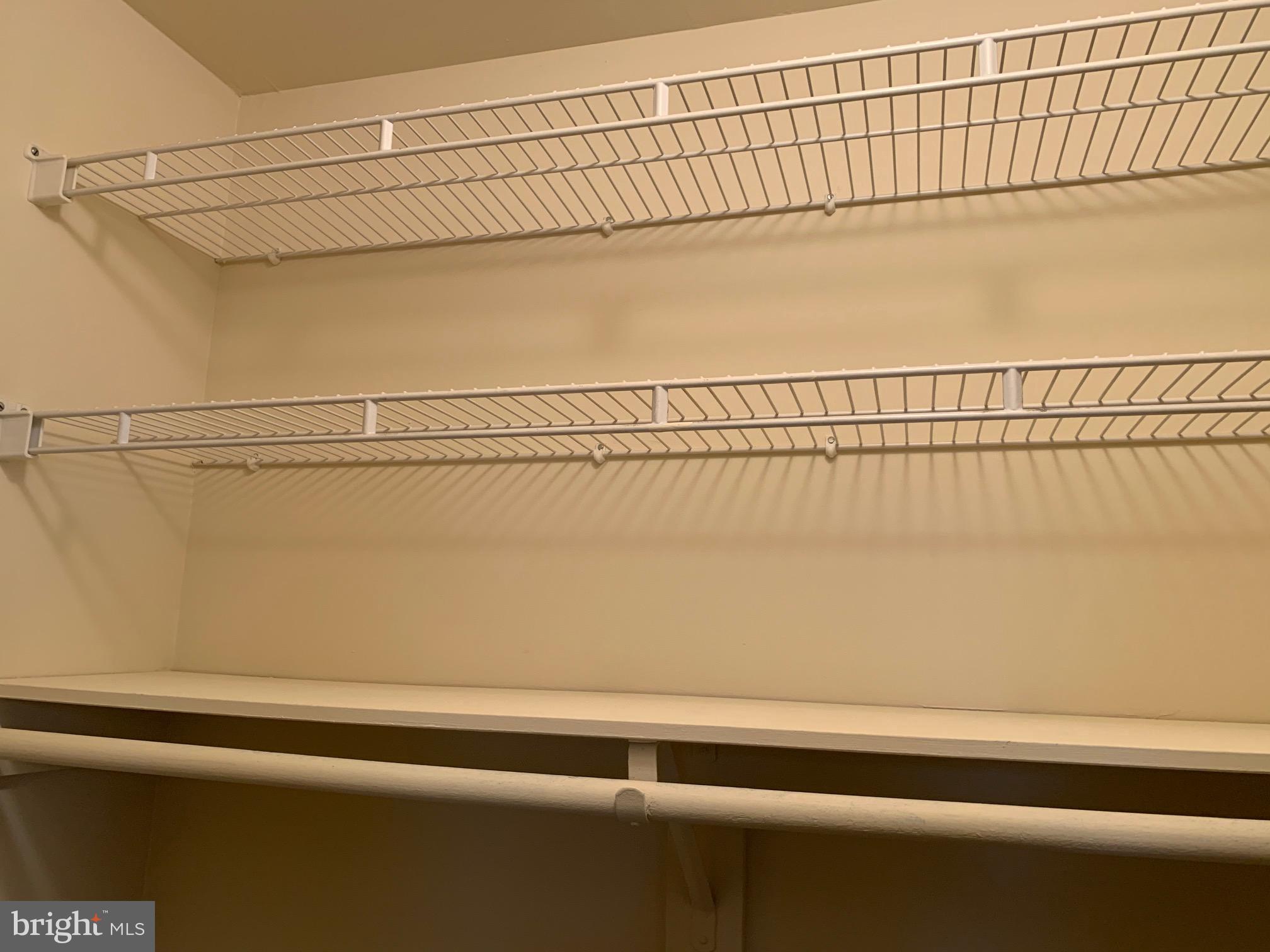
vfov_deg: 53.1
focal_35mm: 26
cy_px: 476
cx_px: 635
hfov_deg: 67.3
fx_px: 954
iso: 100
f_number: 1.8
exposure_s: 1/60
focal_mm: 4.25
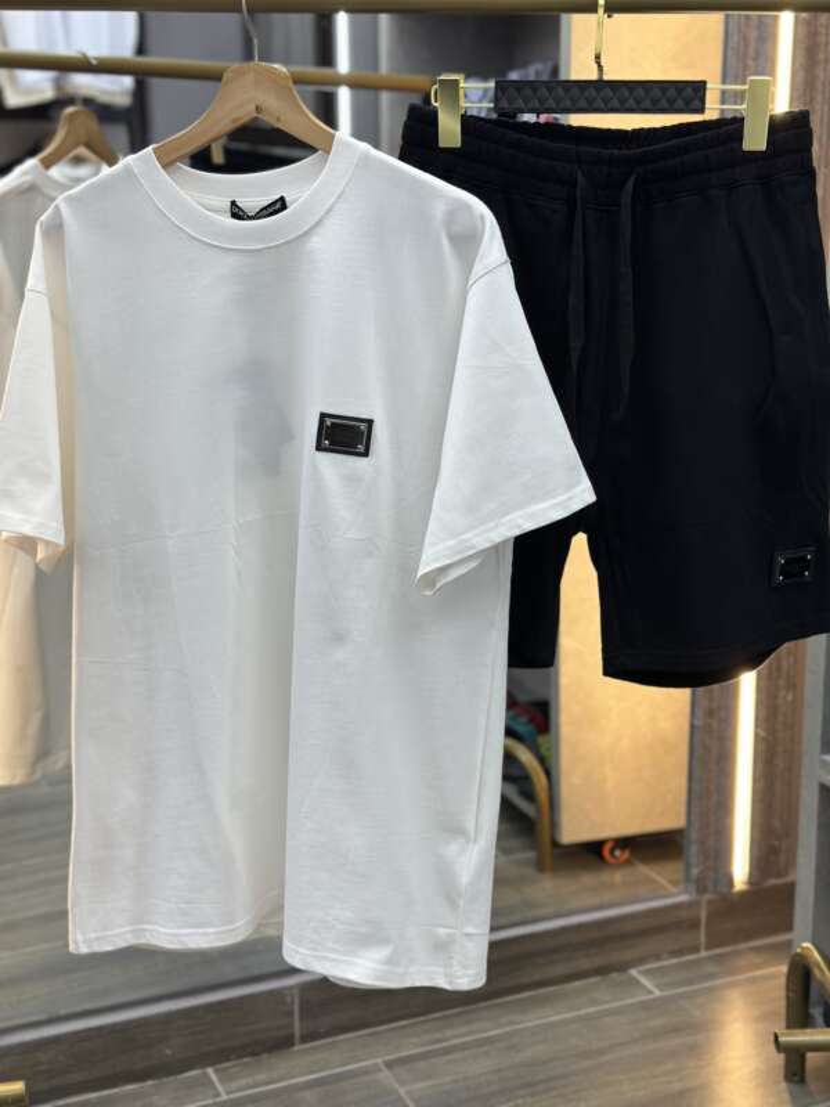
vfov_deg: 39.7
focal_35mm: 48
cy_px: 554
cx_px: 415
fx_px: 1535
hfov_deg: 30.3
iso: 80
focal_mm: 6.86
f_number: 1.78
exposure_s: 1/120
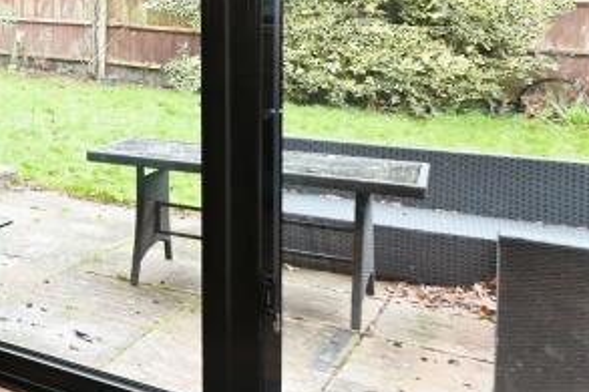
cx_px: -291
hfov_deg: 27.7
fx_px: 801
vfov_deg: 26.6
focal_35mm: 49
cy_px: 38
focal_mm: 14
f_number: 5.6
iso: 1000
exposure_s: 1/25
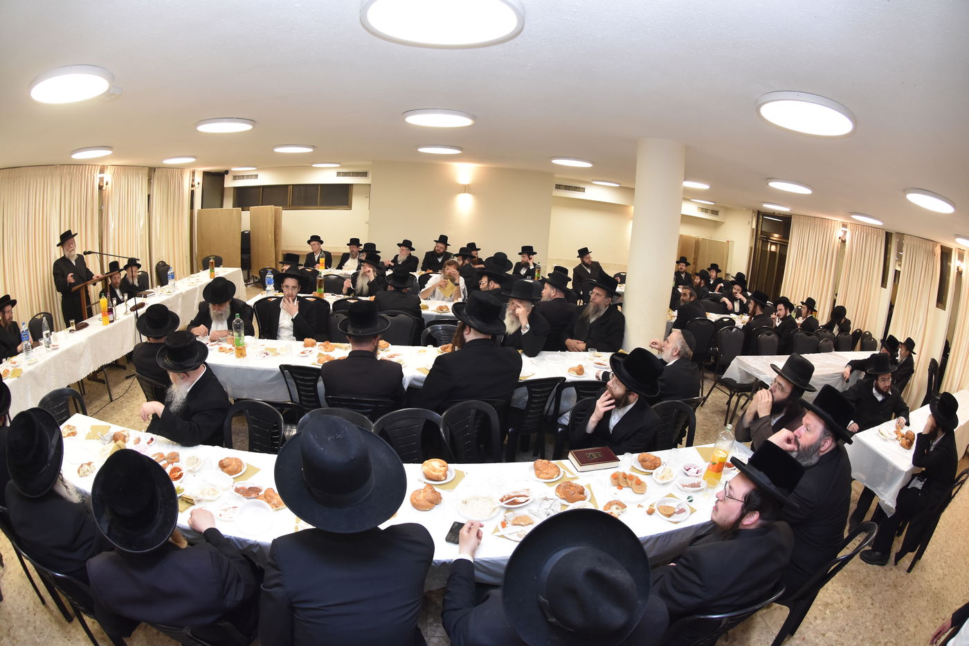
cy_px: 323
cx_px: 484
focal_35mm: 16
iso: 1000
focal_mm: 10.5
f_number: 5.6
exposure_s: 1/80
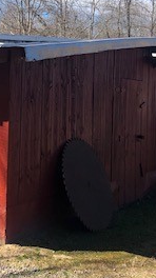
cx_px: 24
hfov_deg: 16.1
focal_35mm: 74
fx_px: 546
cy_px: 95
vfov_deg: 28.4
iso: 20
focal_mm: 3.99
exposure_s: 1/1171
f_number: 1.8
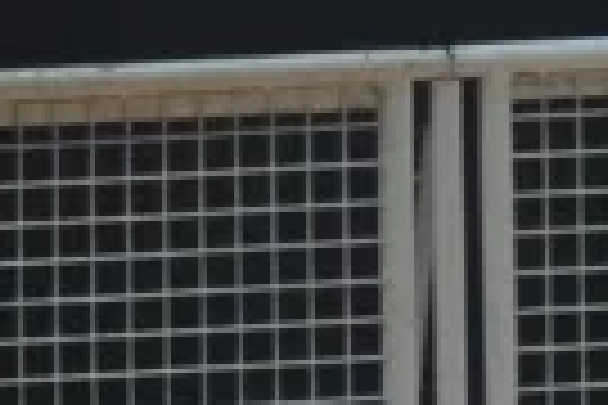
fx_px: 20434
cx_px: 1333
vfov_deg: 1.1
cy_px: 1040
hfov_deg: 1.7
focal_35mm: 1210
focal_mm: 142
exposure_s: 1/640
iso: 4000
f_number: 5.6
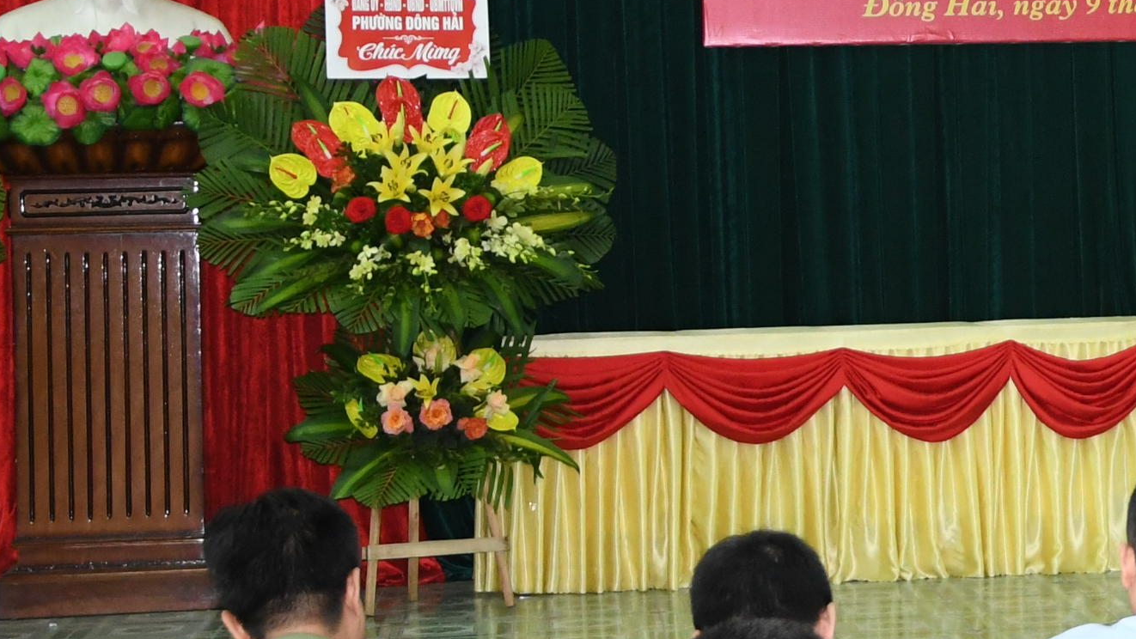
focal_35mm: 129
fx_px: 3886
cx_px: 1379
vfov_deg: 9.4
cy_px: 152
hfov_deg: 16.0
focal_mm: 26
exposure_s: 1/200
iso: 1600
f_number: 4
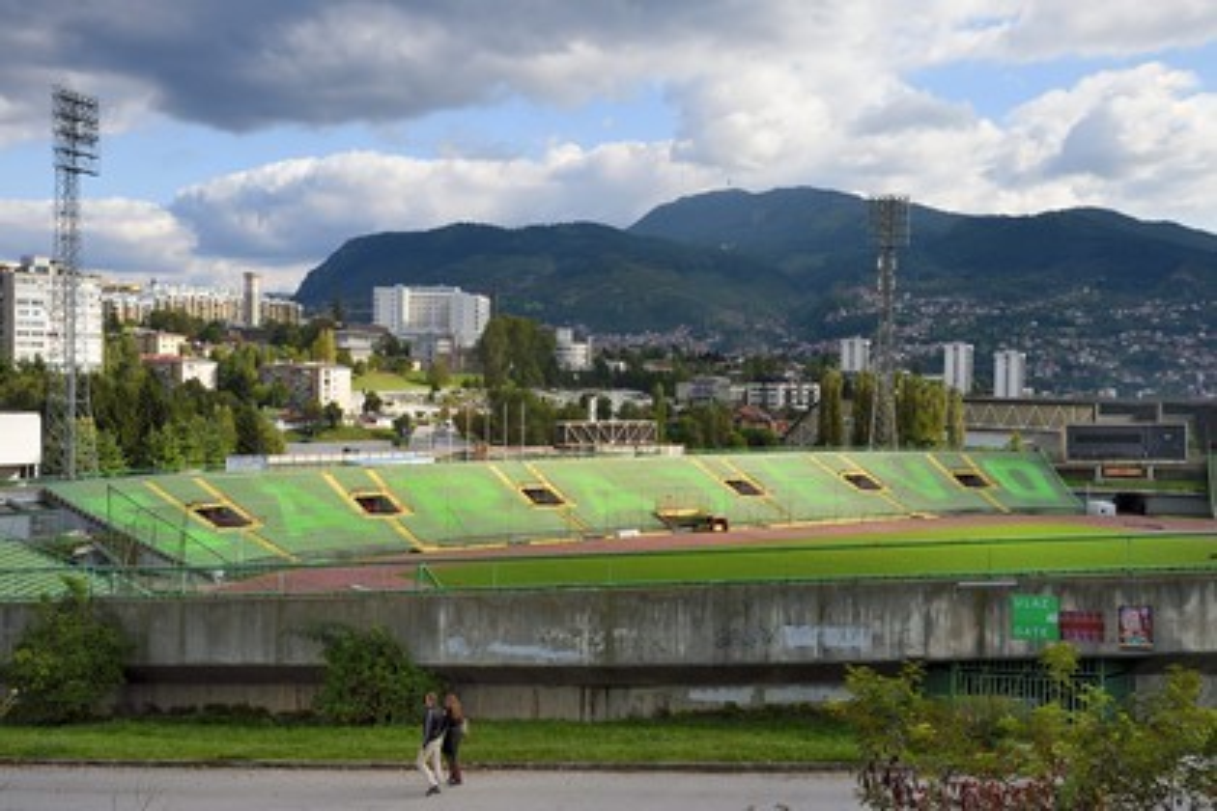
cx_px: 608
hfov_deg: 50.7
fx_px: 1285
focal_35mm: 38
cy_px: 406
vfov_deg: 35.1
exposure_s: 1/250
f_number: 10
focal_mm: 38
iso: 200
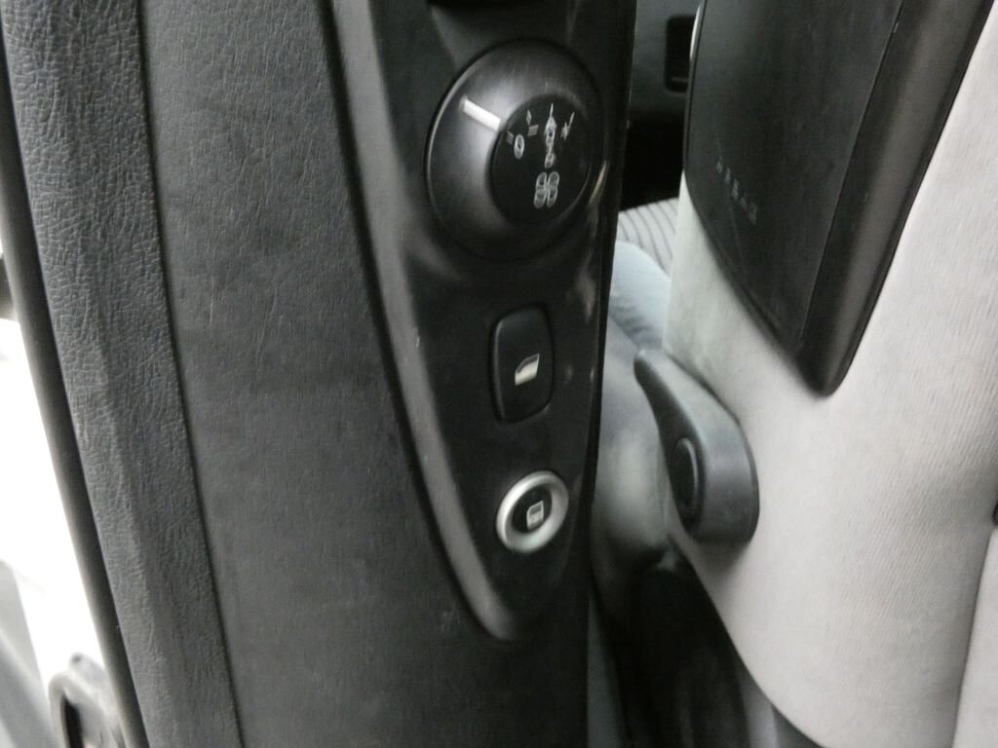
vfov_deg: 39.7
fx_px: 1038
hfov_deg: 51.4
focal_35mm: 36
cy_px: 374
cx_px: 499
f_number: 5.6
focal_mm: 6.5
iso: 1600
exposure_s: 1/13
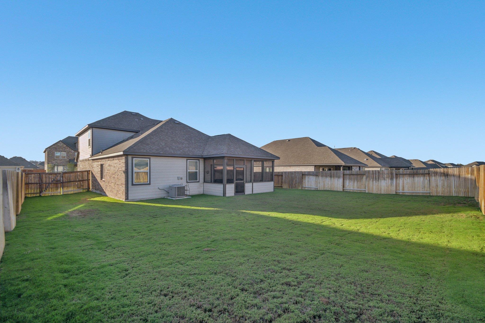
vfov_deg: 77.3
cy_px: 162
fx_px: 202
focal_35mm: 15
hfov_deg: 100.4
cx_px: 242
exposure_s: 1/320
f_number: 8
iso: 400
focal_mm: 10
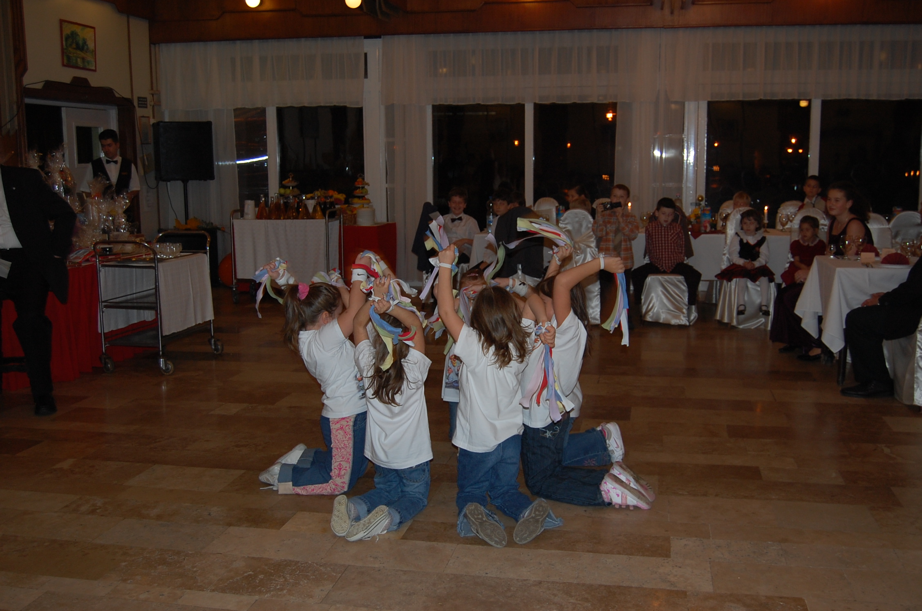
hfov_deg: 53.2
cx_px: 461
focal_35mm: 36
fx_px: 920
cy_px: 306
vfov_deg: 36.7
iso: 400
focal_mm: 24
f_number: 4
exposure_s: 1/60
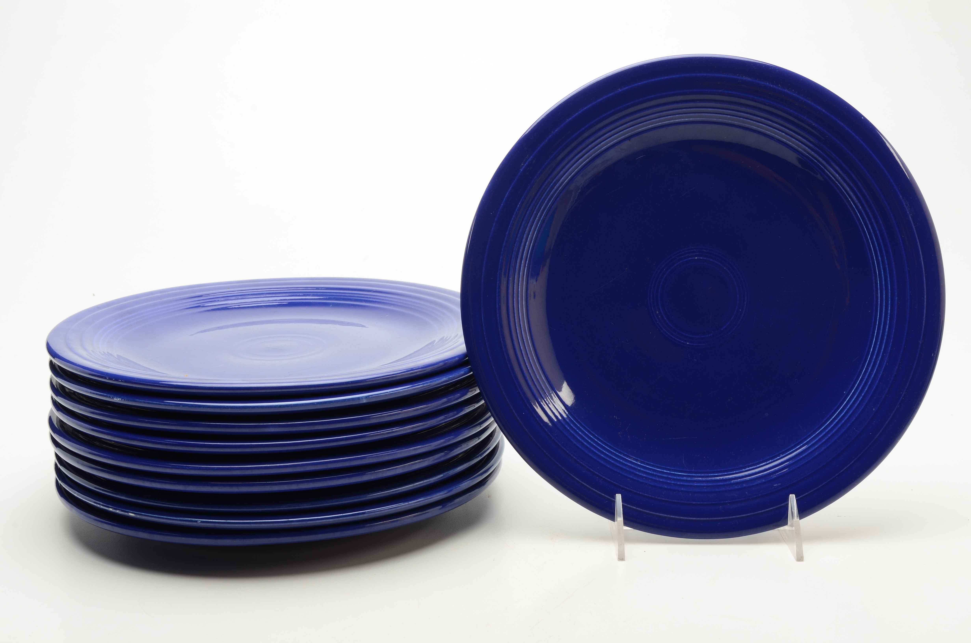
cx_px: 486
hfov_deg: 36.9
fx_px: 1453
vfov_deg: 25.0
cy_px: 322
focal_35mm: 54
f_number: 20
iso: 100
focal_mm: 36
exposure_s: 1/160
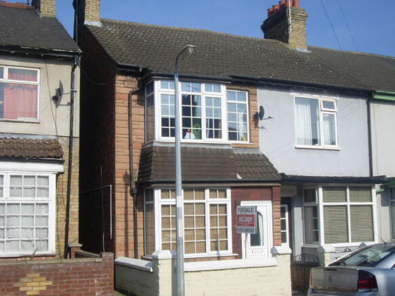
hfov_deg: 38.9
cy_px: 148
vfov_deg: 29.7
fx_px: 559
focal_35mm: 49
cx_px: 198
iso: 80
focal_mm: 8.1
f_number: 8.7
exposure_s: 1/250
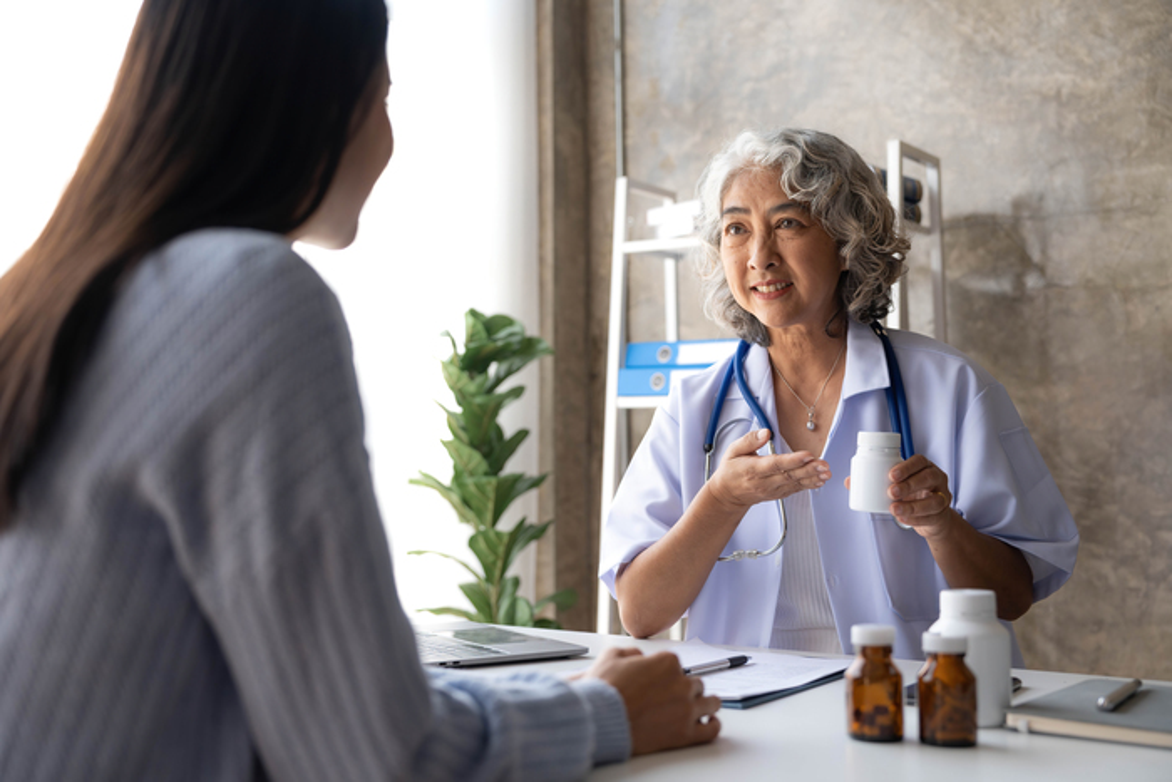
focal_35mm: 42
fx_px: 1368
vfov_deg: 31.9
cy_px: 391
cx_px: 586
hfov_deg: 46.4
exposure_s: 1/250
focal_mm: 42
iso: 200
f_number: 2.8
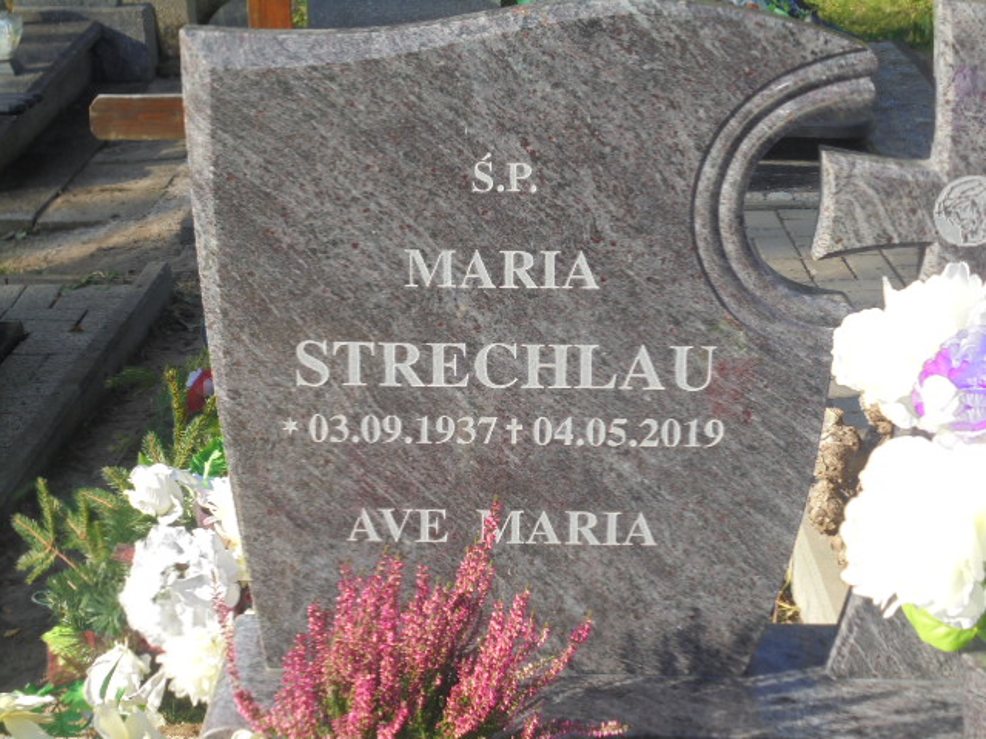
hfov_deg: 30.3
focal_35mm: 64
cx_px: 493
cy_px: 370
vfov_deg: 22.9
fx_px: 1823
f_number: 5.6
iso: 100
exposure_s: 1/200
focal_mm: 11.5
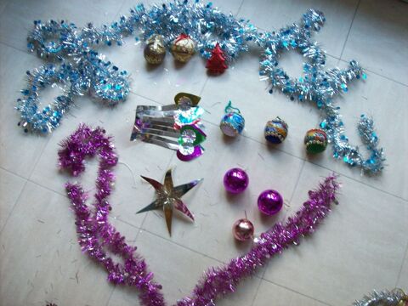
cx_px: 204
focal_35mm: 36
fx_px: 424
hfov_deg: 51.4
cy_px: 153
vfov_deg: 39.7
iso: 160
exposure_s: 1/26
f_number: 2.7
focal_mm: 6
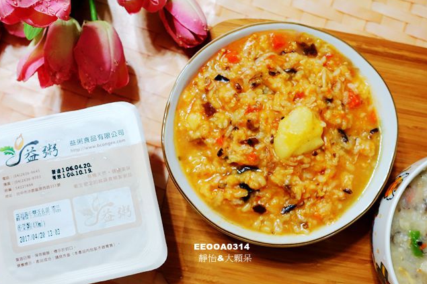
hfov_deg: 46.4
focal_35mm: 42
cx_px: 210
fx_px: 498
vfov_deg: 31.9
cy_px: 140
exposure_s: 1/50
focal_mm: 14.9
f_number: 2.8
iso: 640
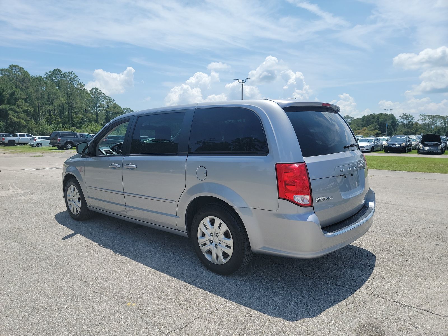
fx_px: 311
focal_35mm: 24
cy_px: 168
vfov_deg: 56.8
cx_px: 224
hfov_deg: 71.6
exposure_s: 1/1105
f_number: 1.8
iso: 50
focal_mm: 6.7
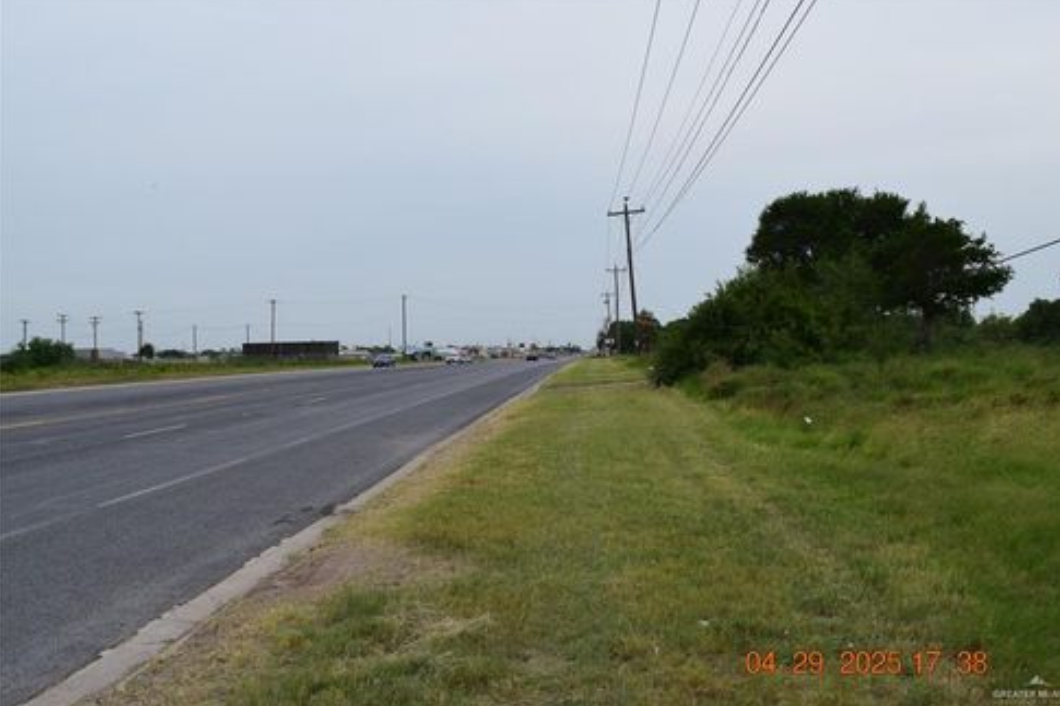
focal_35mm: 34
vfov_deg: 38.9
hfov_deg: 55.8
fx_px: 1001
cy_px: 353
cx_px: 544
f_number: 10
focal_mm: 22
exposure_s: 1/250
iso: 400
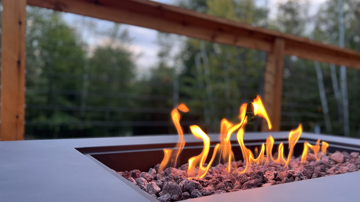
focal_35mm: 30
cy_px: 117
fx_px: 286
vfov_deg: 38.8
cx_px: 184
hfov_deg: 64.3
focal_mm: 5.7
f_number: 1.5
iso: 125
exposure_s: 1/83
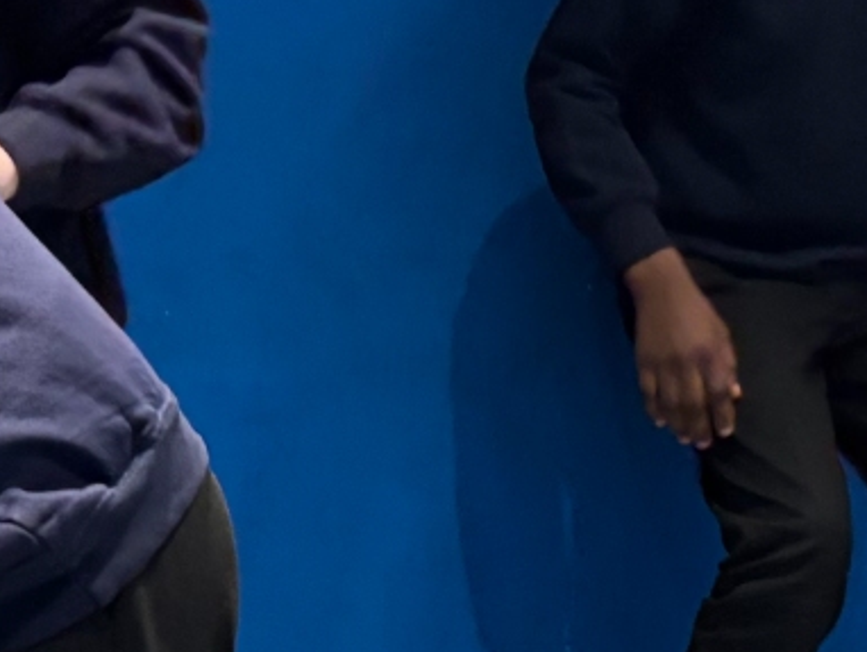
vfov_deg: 10.8
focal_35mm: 136
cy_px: 750
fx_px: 3408
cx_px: 1178
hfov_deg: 13.9
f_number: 1.6
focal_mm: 5.96
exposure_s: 1/50
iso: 400
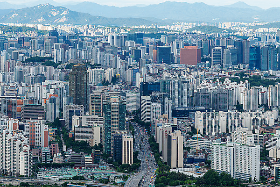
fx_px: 1050
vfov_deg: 10.2
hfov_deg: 15.2
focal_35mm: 135
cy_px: 94
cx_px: 140
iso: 64
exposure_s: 1/25
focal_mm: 135
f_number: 10
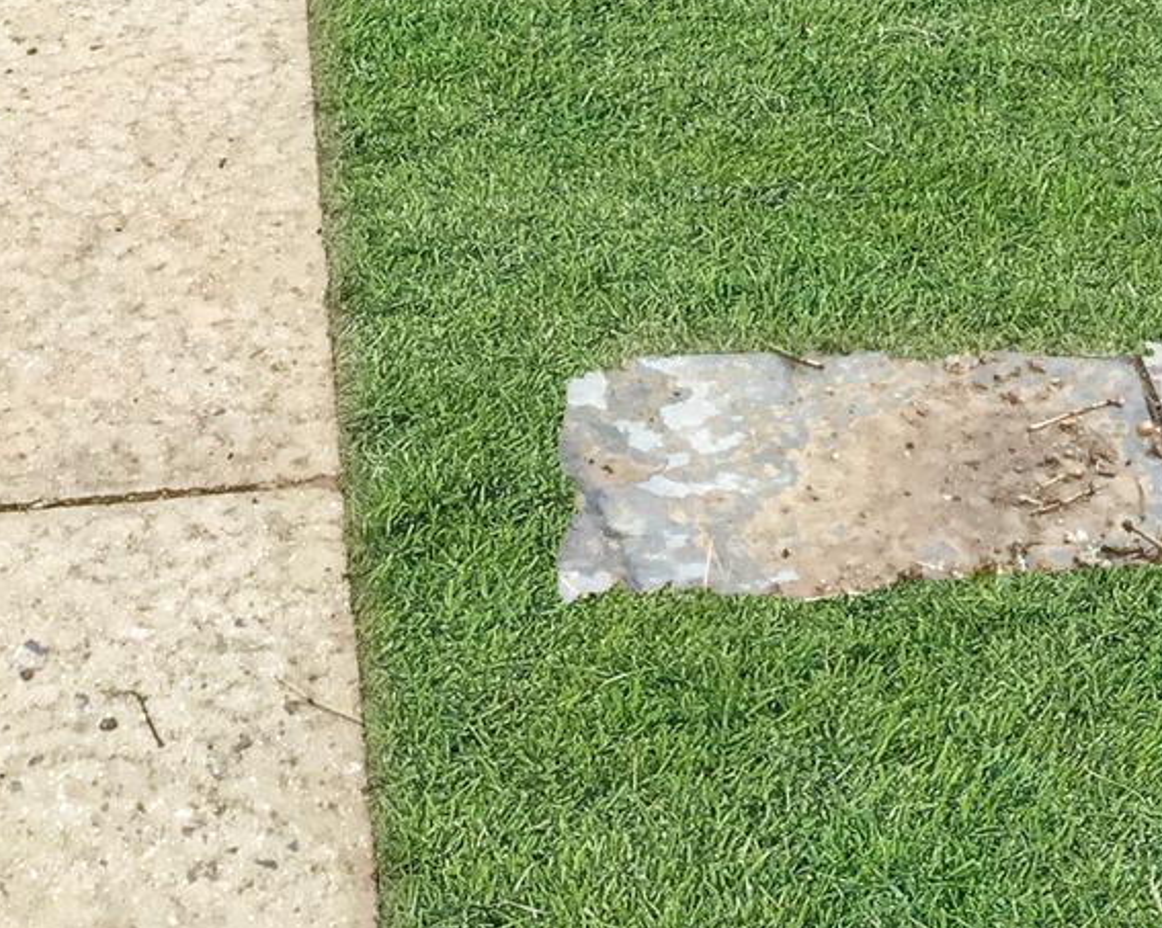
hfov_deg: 23.3
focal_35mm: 82
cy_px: -567
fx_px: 2819
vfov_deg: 16.6
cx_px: 650
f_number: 2.4
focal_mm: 3.3
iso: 32
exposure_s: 1/120
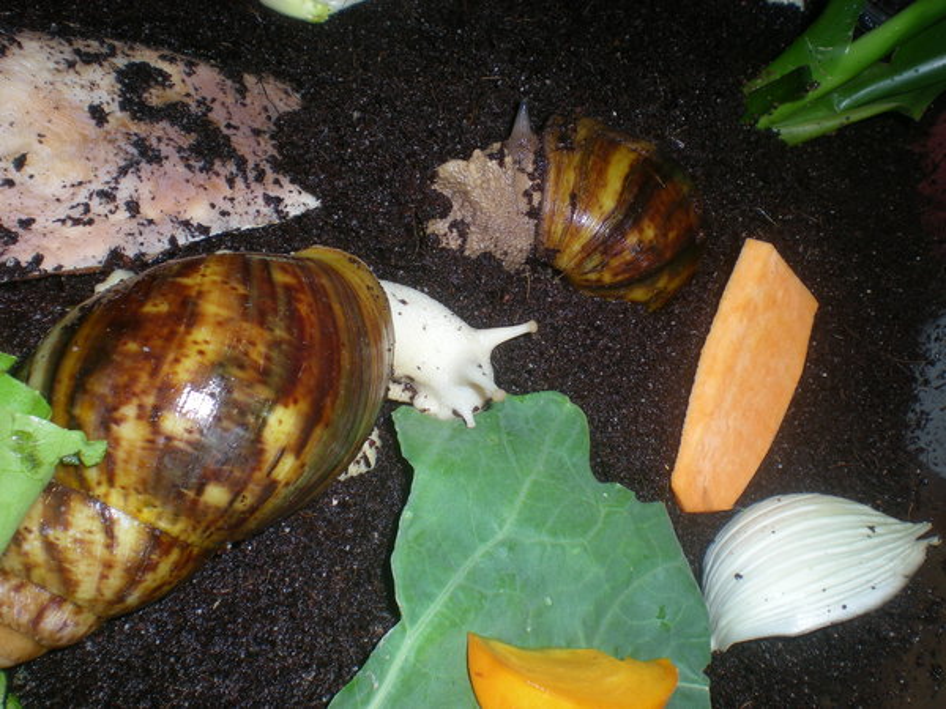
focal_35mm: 38
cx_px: 473
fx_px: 1038
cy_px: 354
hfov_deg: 49.0
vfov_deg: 37.7
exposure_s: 1/60
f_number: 4.6
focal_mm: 6.3
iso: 50
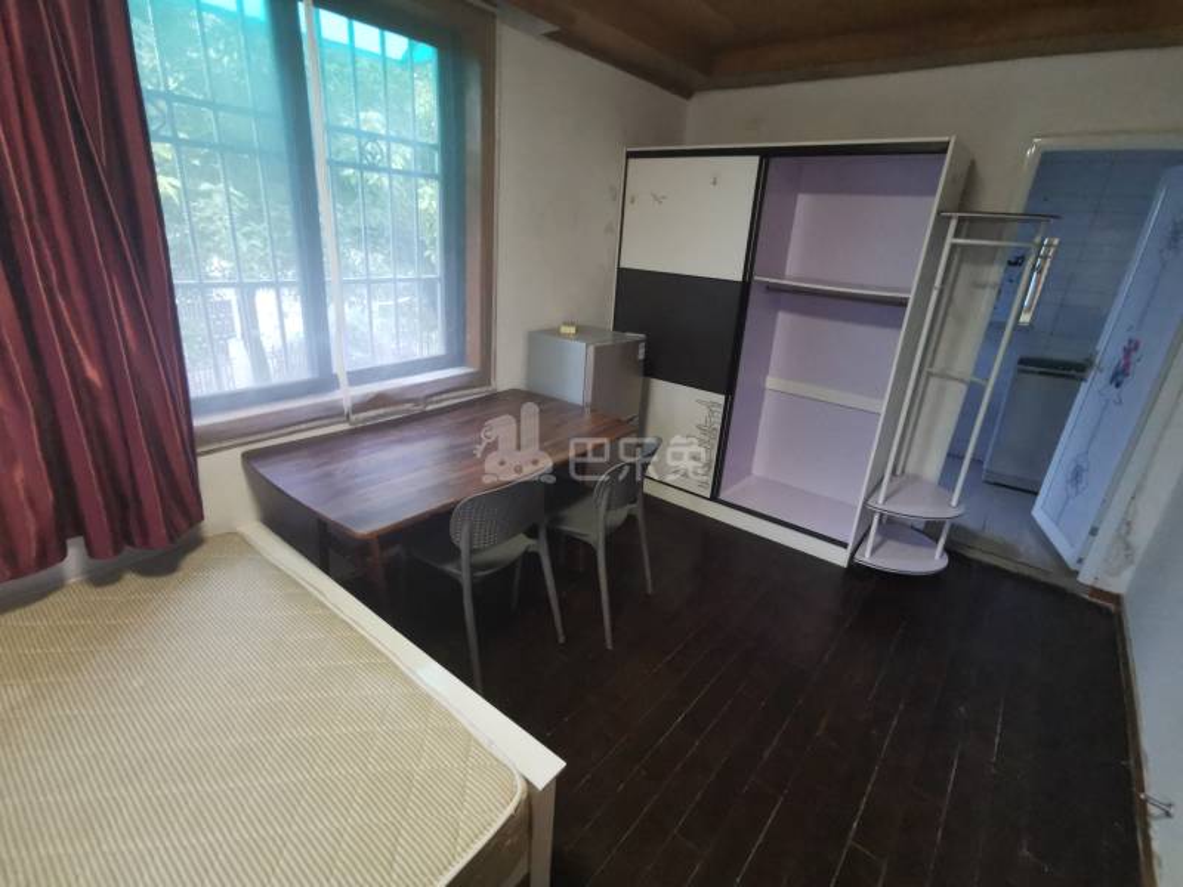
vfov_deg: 74.7
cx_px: 592
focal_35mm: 17
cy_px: 444
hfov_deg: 91.0
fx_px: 581
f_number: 2.2
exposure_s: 1/20
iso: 500
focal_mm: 2.26
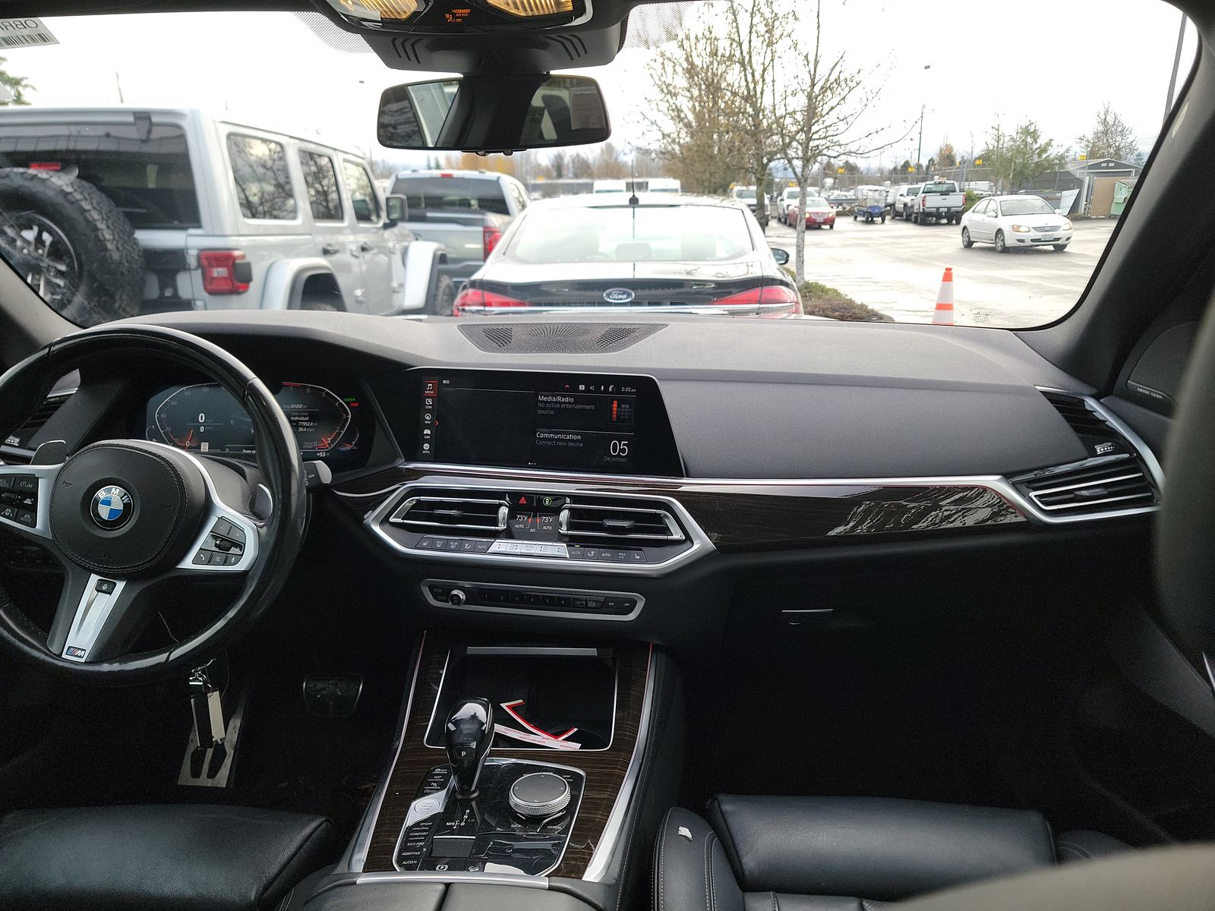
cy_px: 456
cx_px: 608
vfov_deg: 56.8
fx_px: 842
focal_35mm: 24
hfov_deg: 71.6
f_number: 1.8
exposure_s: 1/119
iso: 79
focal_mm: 6.7
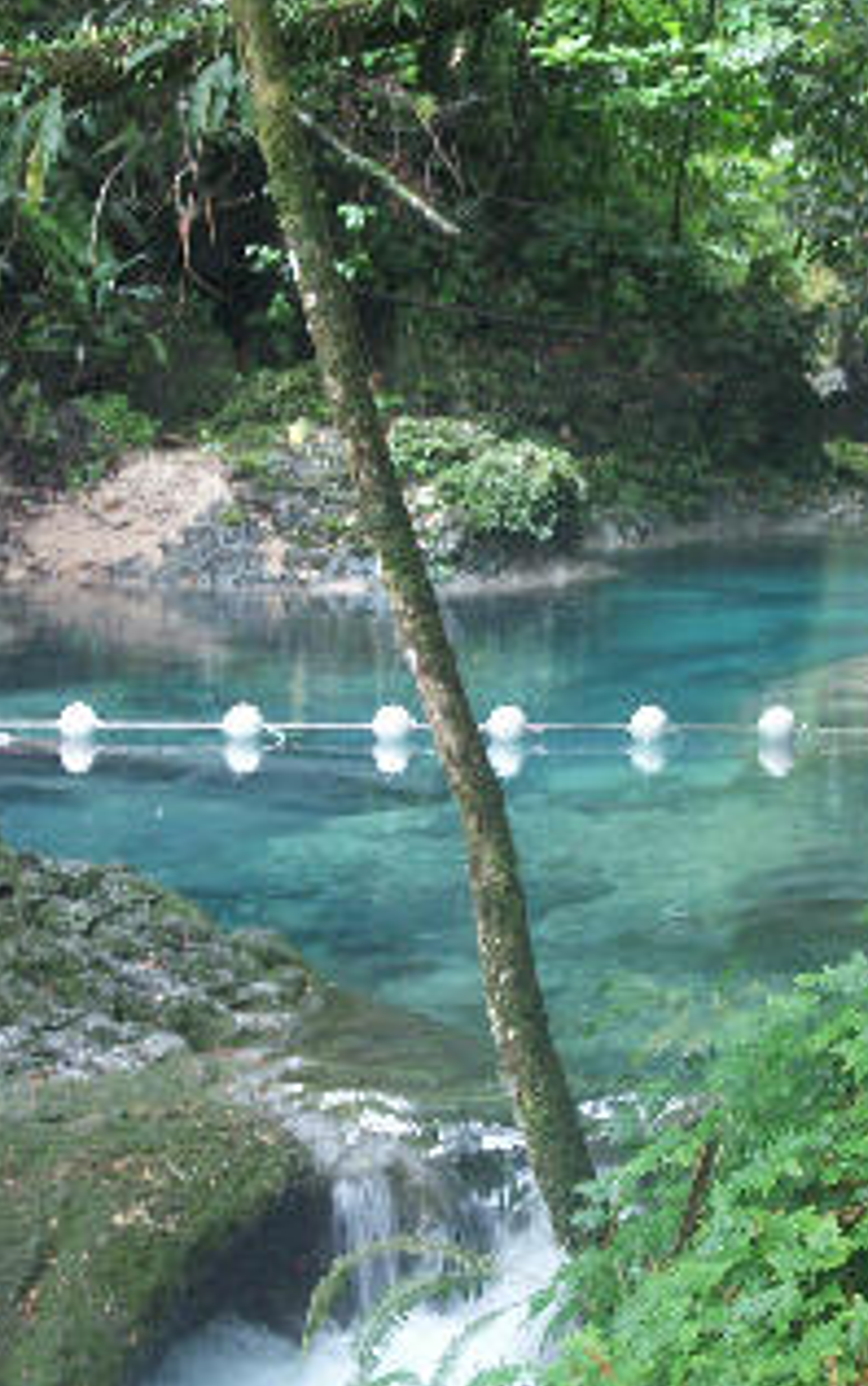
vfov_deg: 16.7
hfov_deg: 10.5
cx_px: 594
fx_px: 4723
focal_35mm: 125
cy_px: 759
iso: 125
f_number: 3.2
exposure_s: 1/15
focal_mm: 17.39
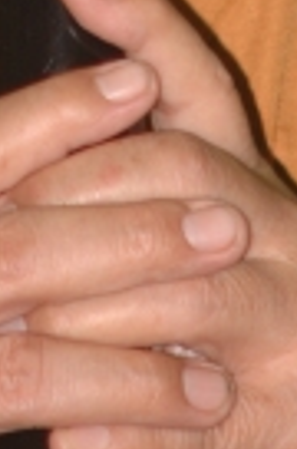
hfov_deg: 0.6
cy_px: -515
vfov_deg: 1.0
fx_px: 26430
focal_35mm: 2125
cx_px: 38
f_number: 5.6
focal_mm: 300
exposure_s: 1/60
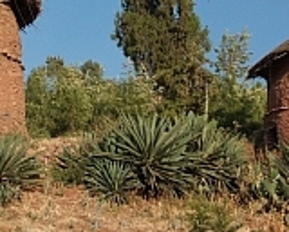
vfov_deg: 13.5
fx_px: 967
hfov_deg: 17.0
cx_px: 146
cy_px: 5
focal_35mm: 113
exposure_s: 1/350
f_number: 10
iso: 800
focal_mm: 32
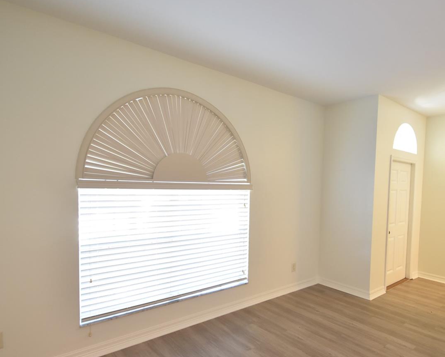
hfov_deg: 76.5
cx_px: 272
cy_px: 200
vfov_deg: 65.3
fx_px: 277
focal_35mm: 21
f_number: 3.5
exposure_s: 1/20
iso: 800
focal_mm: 10
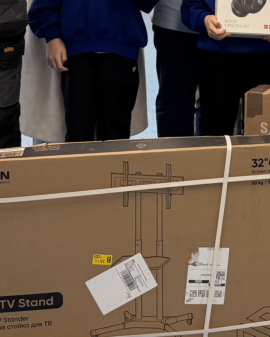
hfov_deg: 18.7
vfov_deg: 23.0
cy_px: -16
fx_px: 789
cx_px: 291
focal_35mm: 79
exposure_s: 1/100
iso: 200
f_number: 1.78
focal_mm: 6.76
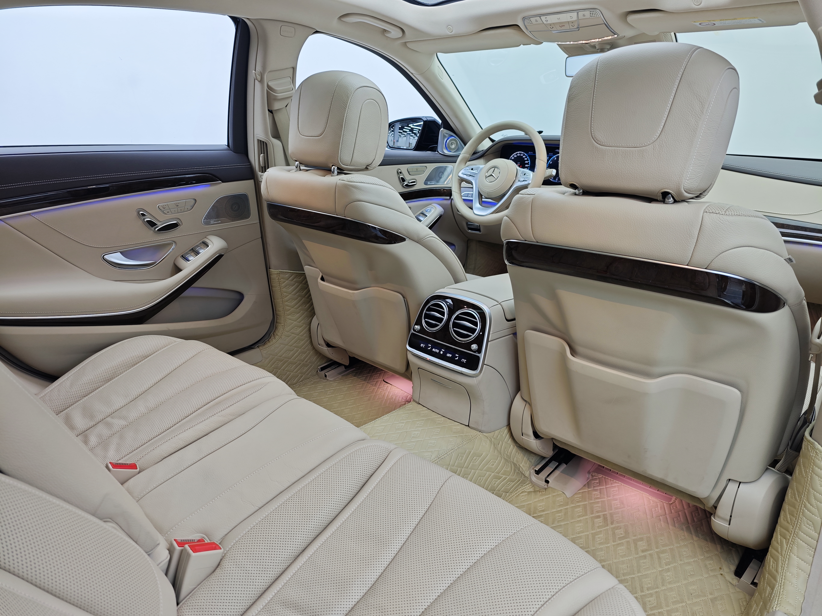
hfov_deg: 73.9
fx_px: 546
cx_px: 411
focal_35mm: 23
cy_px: 308
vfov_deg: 58.9
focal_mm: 8.72
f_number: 2
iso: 100
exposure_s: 1/87.9
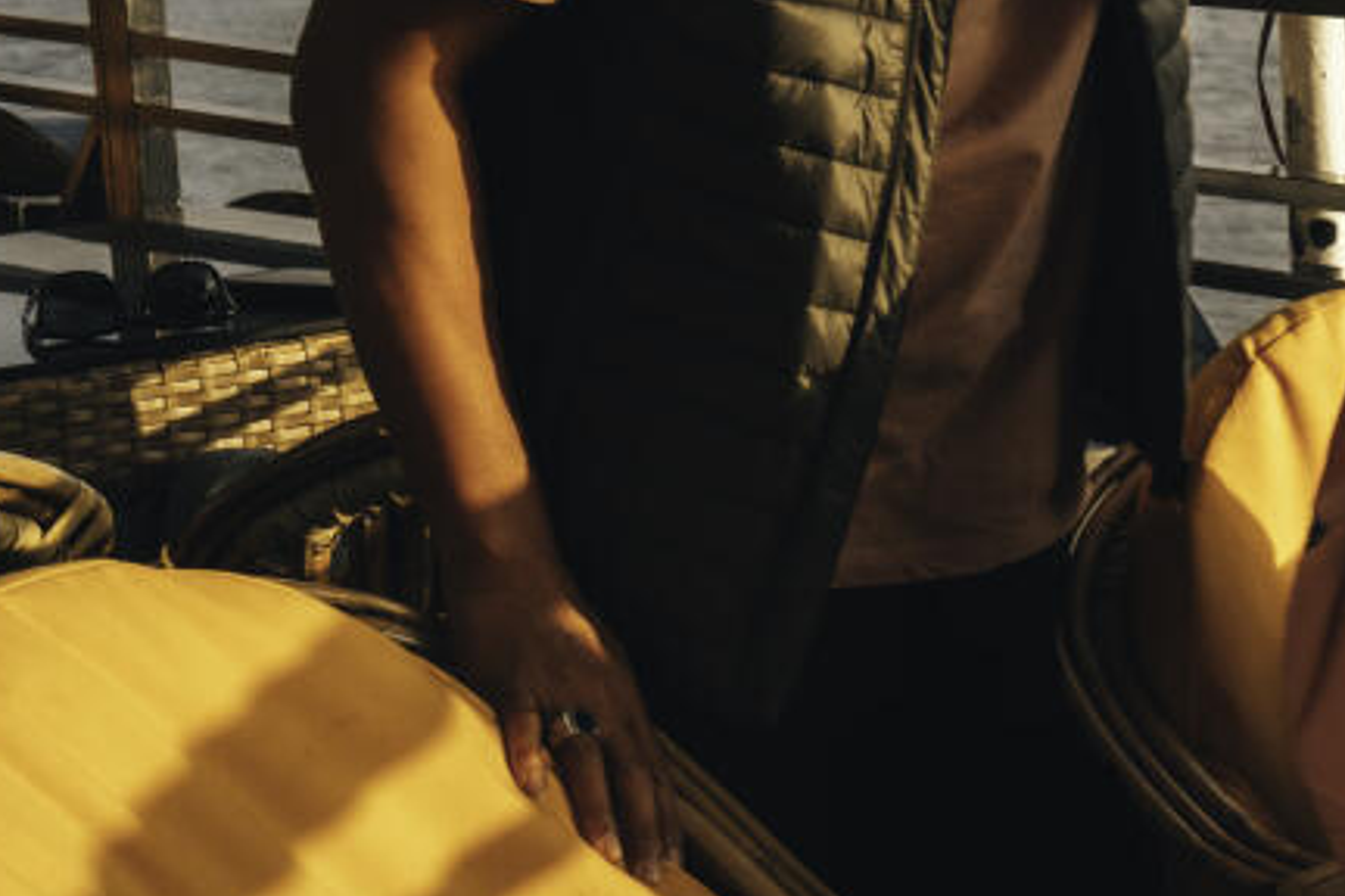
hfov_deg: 14.8
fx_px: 4969
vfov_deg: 10.3
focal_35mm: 133
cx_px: 1737
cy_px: 297
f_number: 8
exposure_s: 1/45
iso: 125
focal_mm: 41
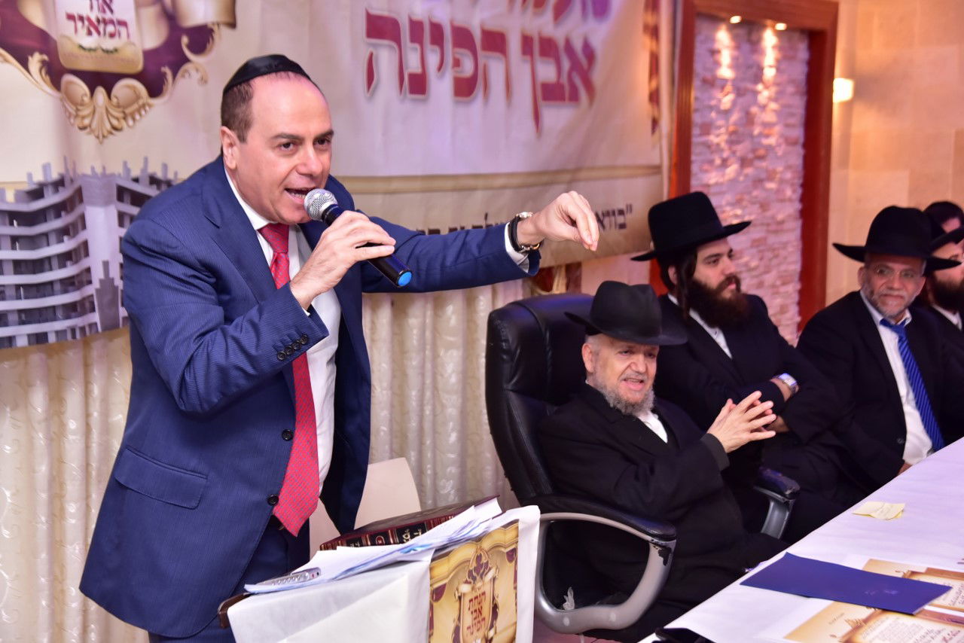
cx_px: 482
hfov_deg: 34.5
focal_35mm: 58
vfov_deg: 23.4
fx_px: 1553
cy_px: 322
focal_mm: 58
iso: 1250
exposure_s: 1/125
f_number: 5.6
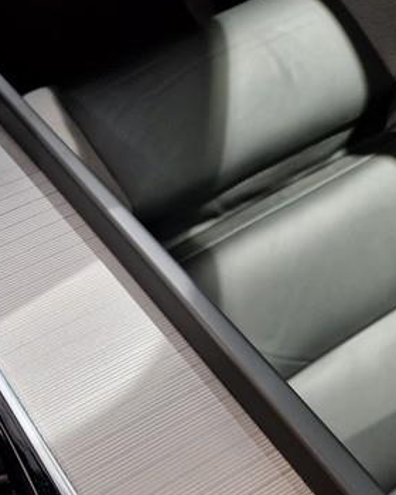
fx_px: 601
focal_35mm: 41
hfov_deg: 33.6
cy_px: 322
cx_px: 6
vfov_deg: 44.3
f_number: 1.8
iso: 250
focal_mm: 5.4
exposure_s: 1/50
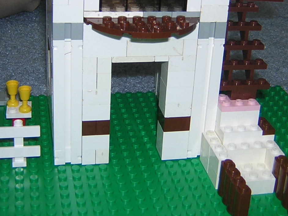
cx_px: 152
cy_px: 60
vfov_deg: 23.8
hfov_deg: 31.7
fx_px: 508
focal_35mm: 61
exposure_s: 1/60.1
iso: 100
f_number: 2.6
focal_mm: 4.7
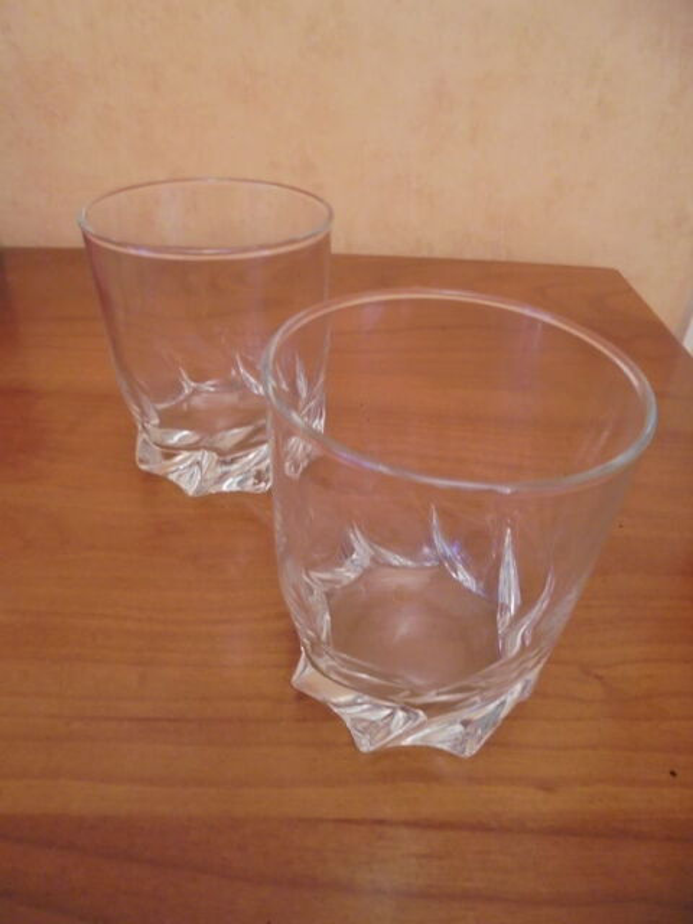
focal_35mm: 26
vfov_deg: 67.3
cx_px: 346
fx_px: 694
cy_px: 462
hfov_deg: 53.1
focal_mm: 4.6
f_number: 3.5
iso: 400
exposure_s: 1/8
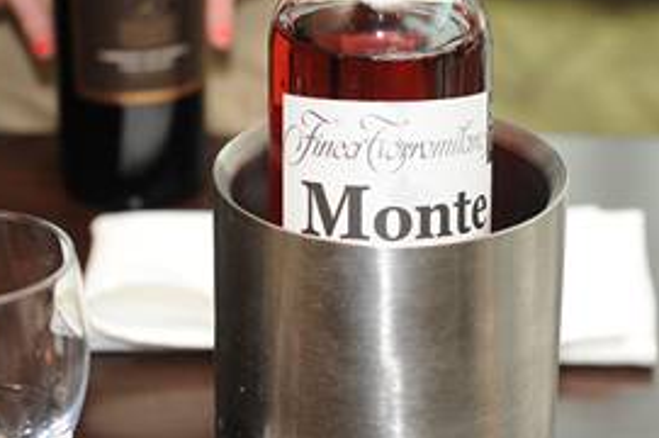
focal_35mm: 134
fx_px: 2450
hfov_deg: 15.3
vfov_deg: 10.2
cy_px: 187
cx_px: 404
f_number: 5
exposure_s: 1/125
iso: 1000
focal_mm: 66
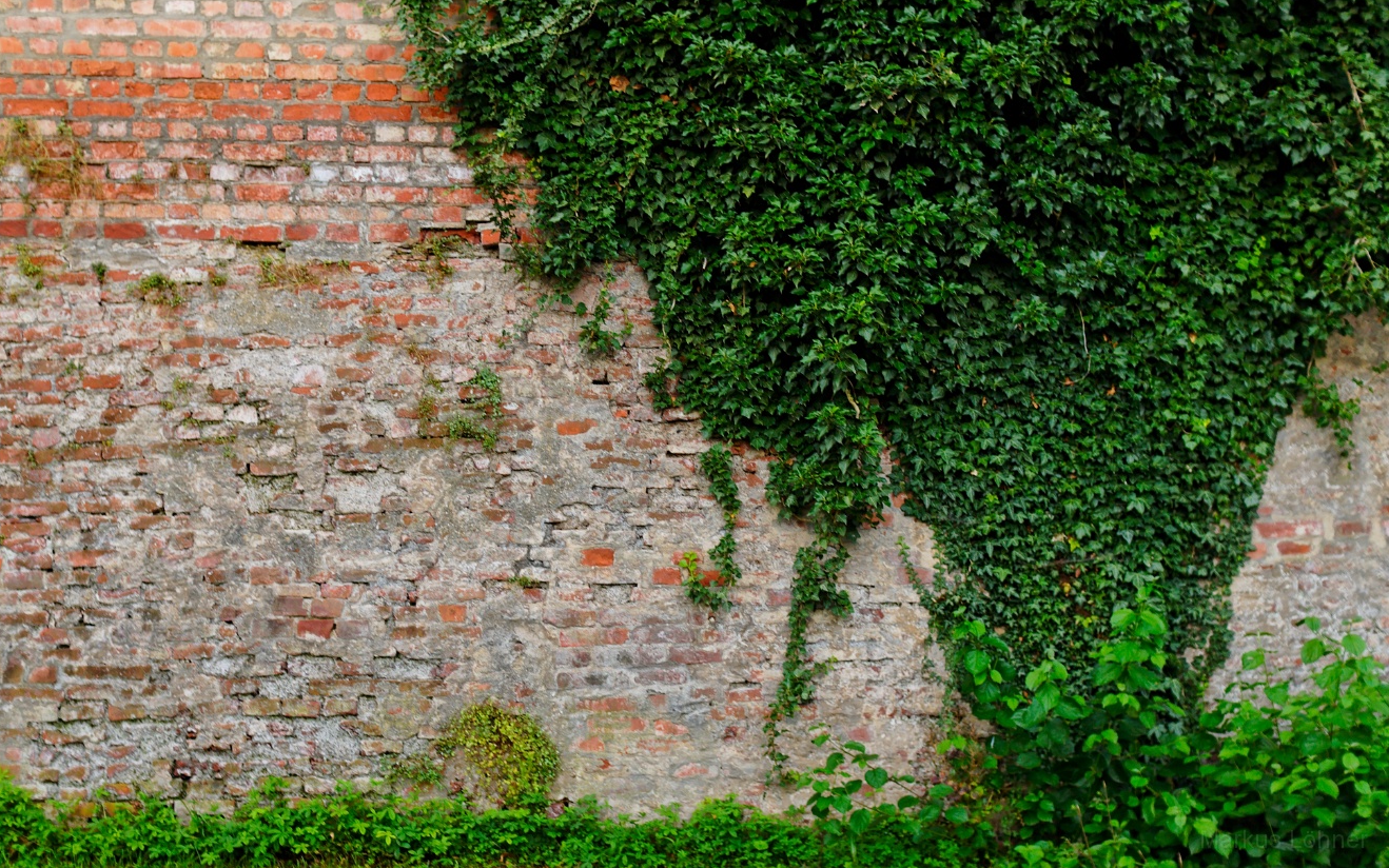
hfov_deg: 43.5
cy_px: 411
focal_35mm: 46
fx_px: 1741
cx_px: 694
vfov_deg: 28.0
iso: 100
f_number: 2.8
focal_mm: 30
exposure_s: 1/40
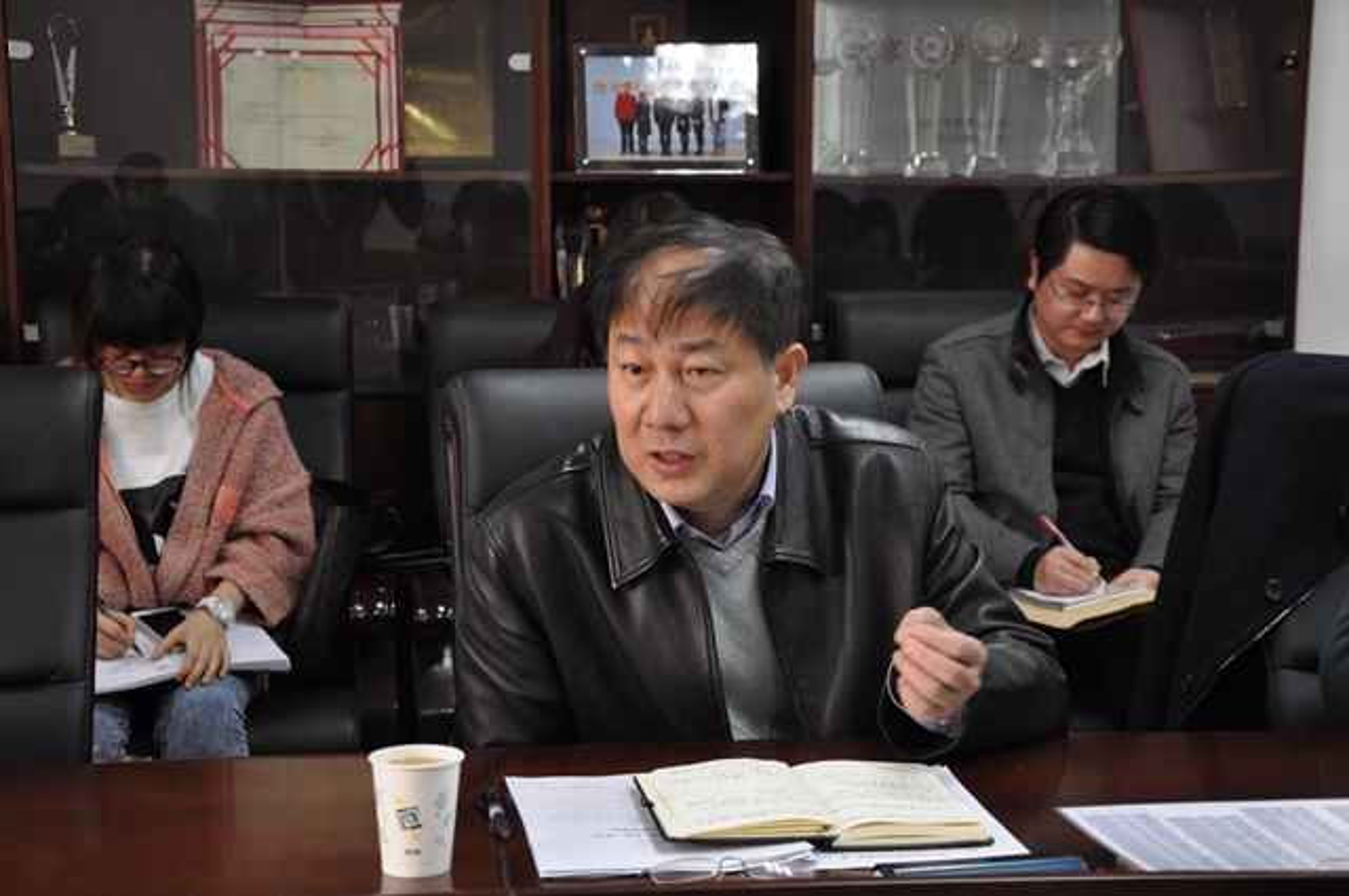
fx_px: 2526
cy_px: 448
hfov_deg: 29.9
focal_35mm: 68
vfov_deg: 20.1
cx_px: 674
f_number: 4.8
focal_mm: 45
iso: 720
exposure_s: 1/15
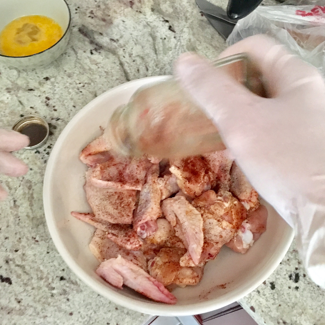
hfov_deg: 47.2
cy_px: 163
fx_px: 372
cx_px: 164
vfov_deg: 47.2
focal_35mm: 35
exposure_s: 1/15
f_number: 2.2
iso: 320
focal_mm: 4.15
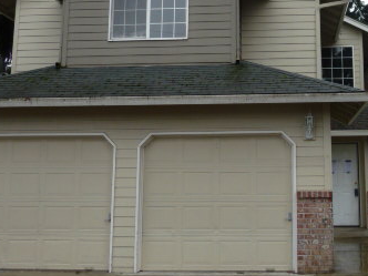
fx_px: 574
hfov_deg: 35.1
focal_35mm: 54
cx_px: 252
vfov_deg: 26.8
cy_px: 86
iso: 100
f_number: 3.3
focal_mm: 4.7
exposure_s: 1/250
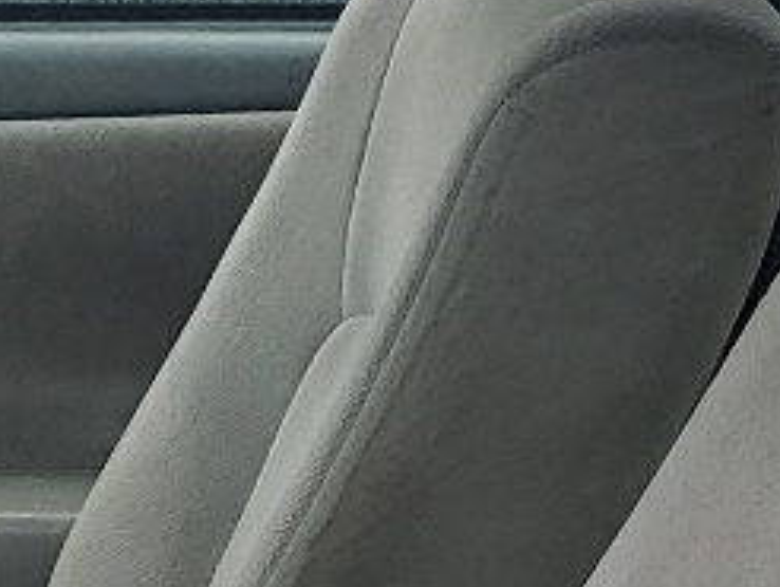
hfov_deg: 11.3
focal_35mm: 169
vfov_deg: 8.4
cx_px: -323
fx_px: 3812
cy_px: 1095
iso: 51
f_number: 1.5
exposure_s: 1/100
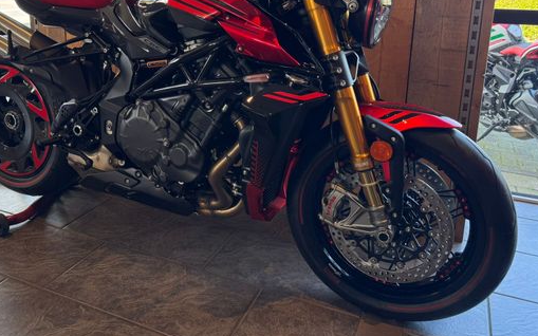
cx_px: 230
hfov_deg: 59.4
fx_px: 469
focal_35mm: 32
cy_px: 88
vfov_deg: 38.5
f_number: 1.78
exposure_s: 1/100
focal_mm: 6.76
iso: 80
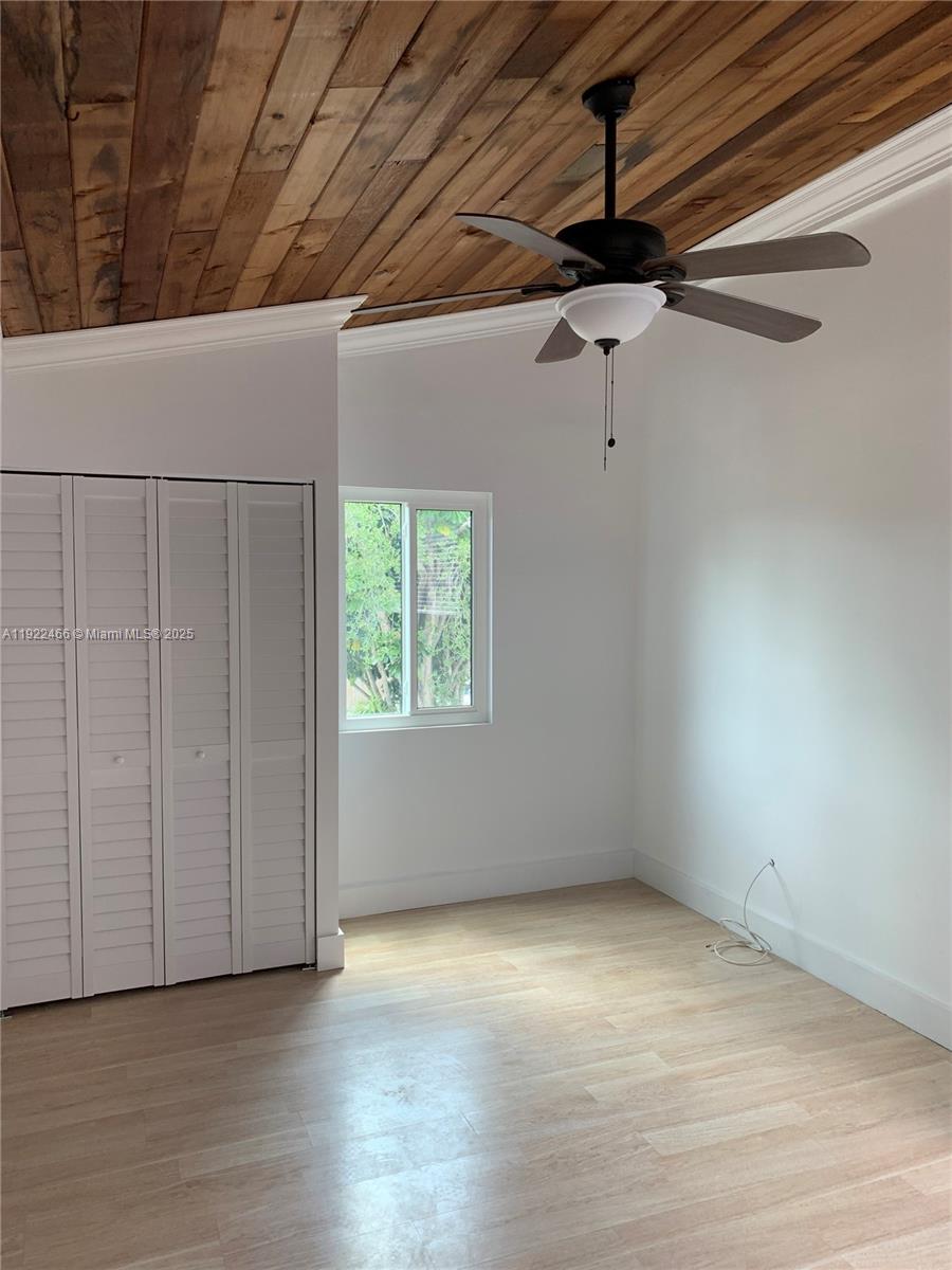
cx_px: 476
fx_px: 953
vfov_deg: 67.3
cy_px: 635
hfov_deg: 53.1
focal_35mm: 26
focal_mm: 4.25
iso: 64
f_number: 1.8
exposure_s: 1/60
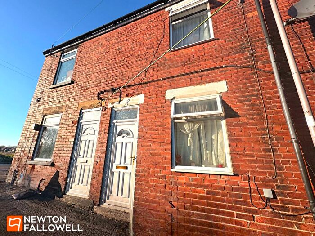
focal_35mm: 14
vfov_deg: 85.7
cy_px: 118
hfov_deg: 102.1
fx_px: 127
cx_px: 158
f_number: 2.2
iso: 40
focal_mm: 2.22
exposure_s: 1/1667
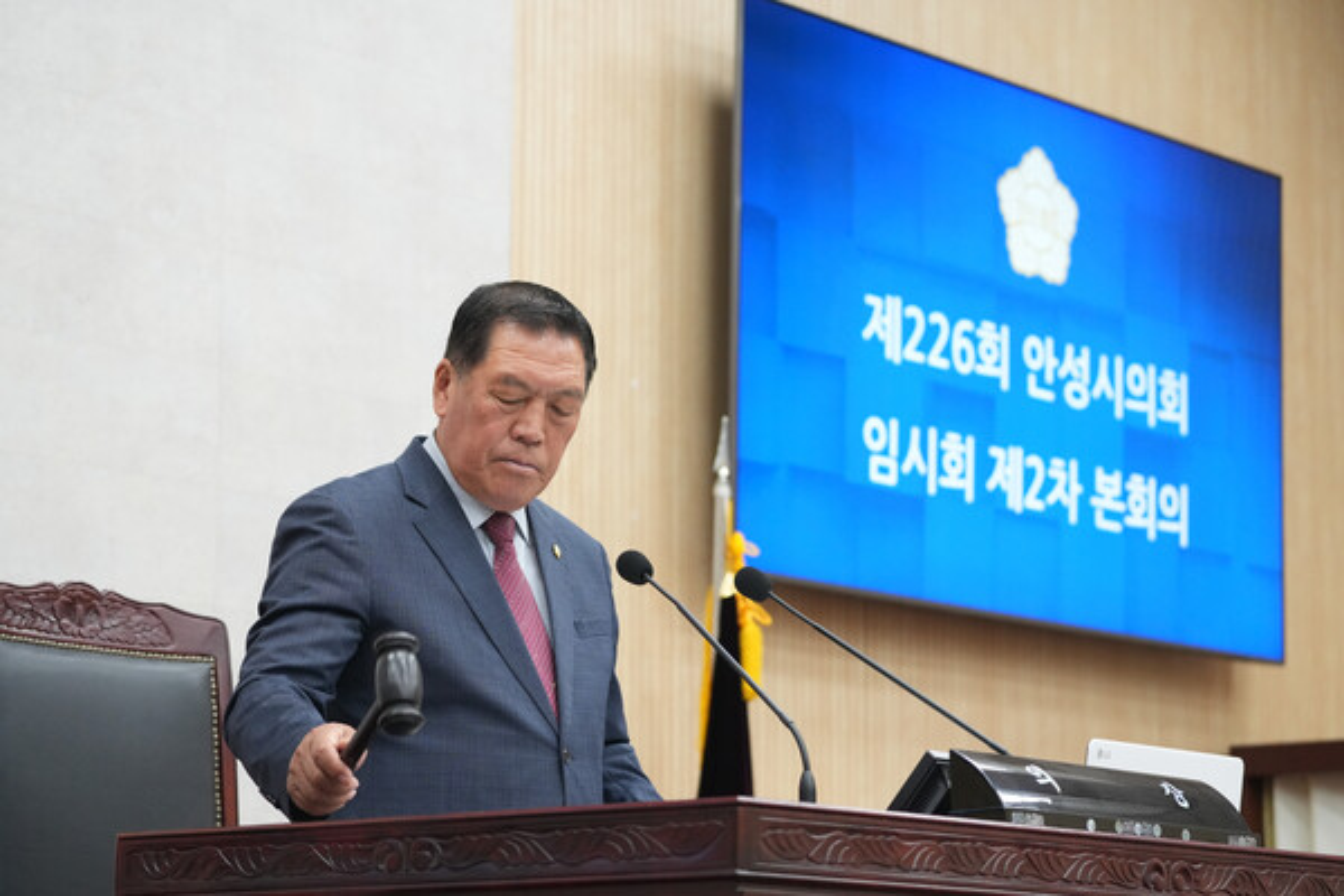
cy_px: 448
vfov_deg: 13.7
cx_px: 672
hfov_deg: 20.4
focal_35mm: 100
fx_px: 3733
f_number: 4.5
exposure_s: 1/200
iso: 4000
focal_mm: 100
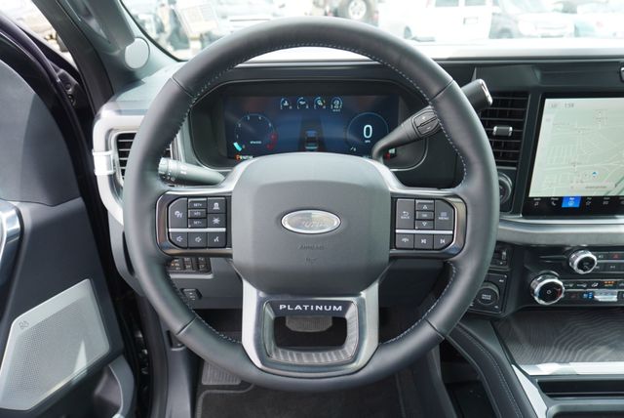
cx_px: 312
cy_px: 209
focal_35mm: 24
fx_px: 416
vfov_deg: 53.2
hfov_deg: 73.7
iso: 100
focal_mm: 16
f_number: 4
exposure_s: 1/60
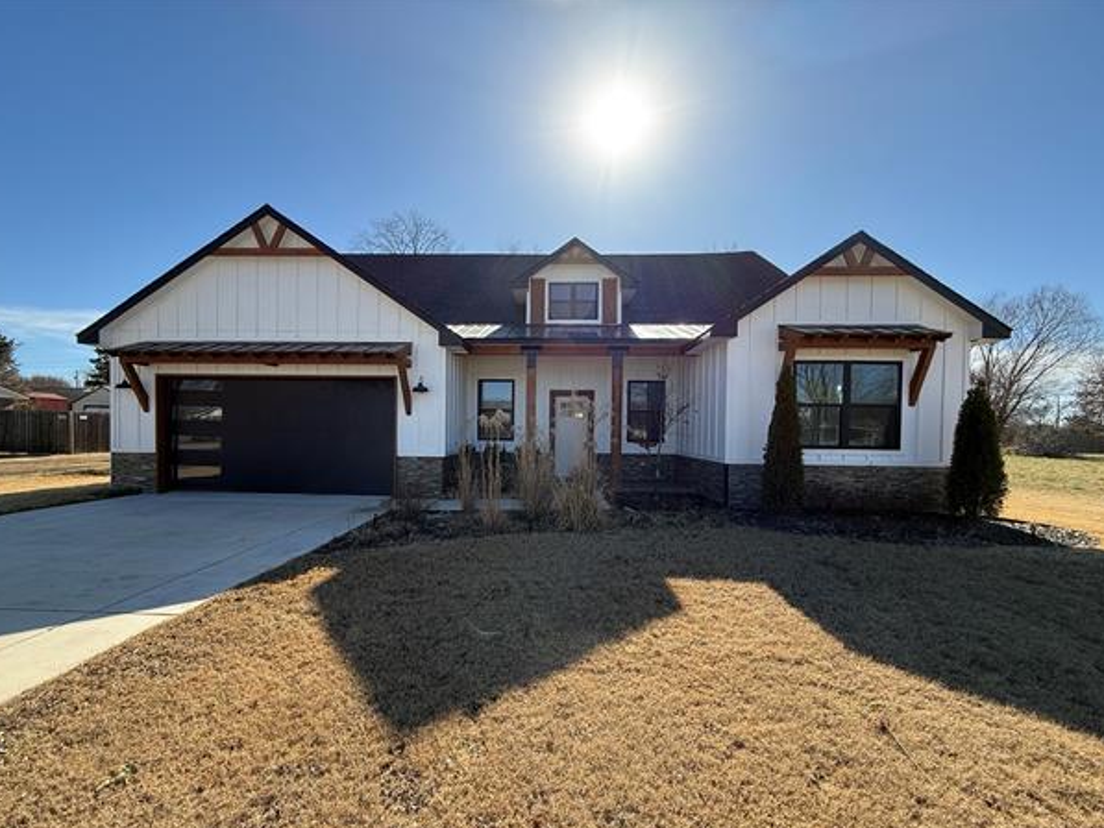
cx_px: 538
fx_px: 478
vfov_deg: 81.7
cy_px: 440
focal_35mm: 15
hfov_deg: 98.1
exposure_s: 1/955
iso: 64
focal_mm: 2.22
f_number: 2.2
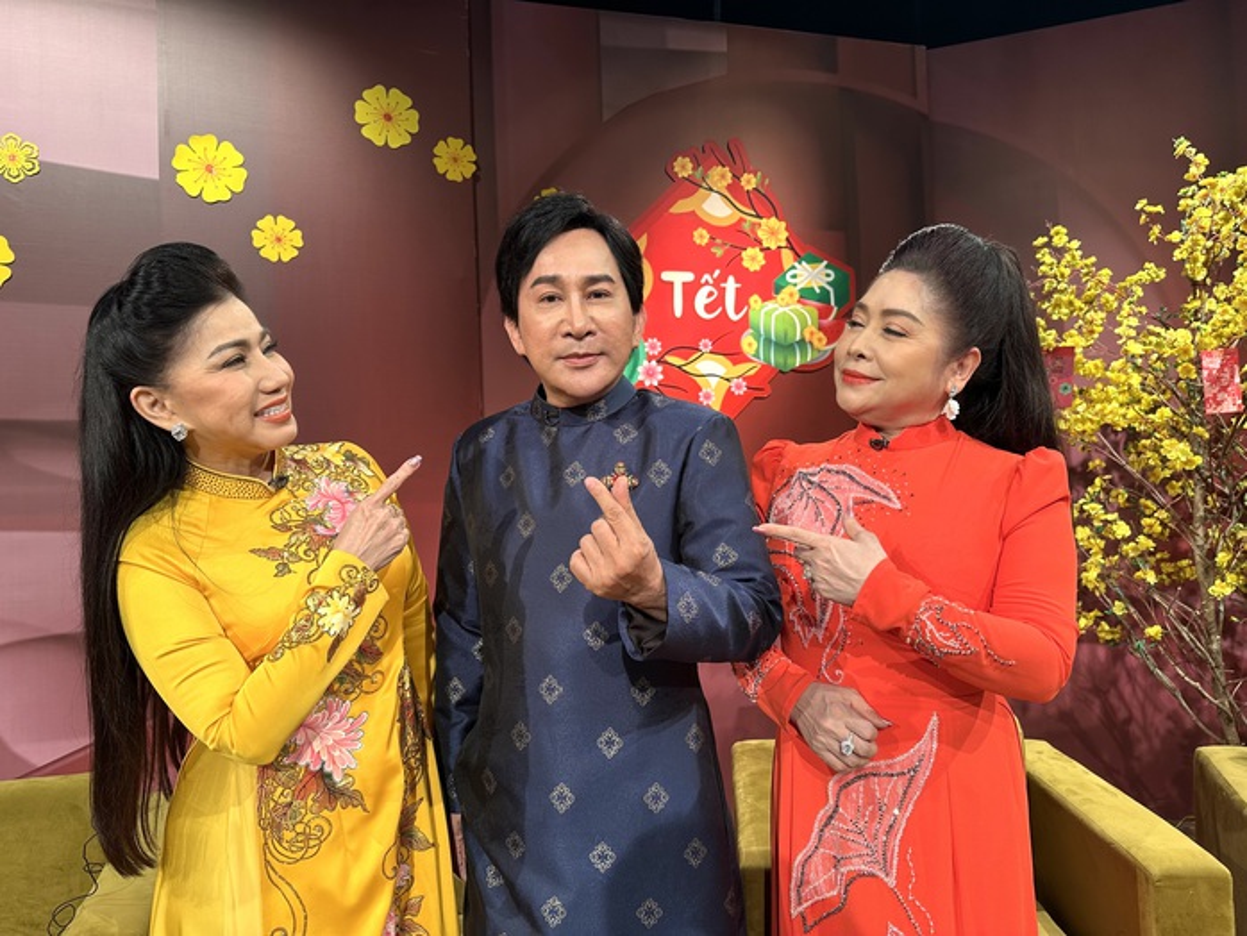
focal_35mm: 24
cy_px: 468
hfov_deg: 71.6
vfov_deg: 56.8
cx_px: 624
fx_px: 865
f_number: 1.78
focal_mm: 6.86
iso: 100
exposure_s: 1/100
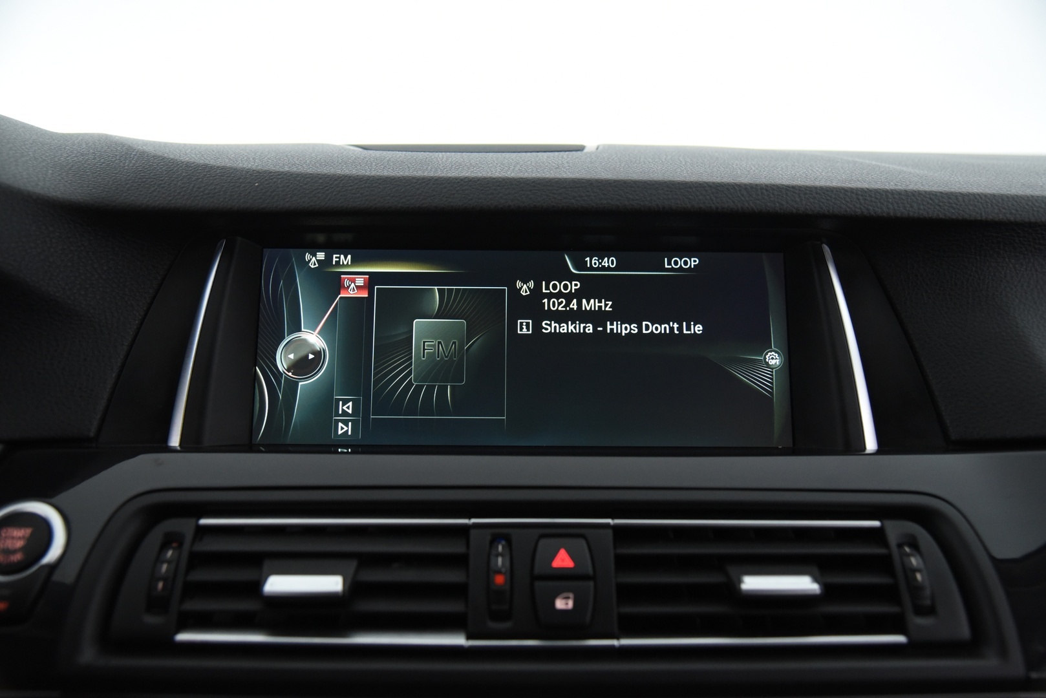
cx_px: 523
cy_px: 349
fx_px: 1017
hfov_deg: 54.4
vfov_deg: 37.9
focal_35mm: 35
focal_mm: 35
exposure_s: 1/50
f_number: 4
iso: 4000
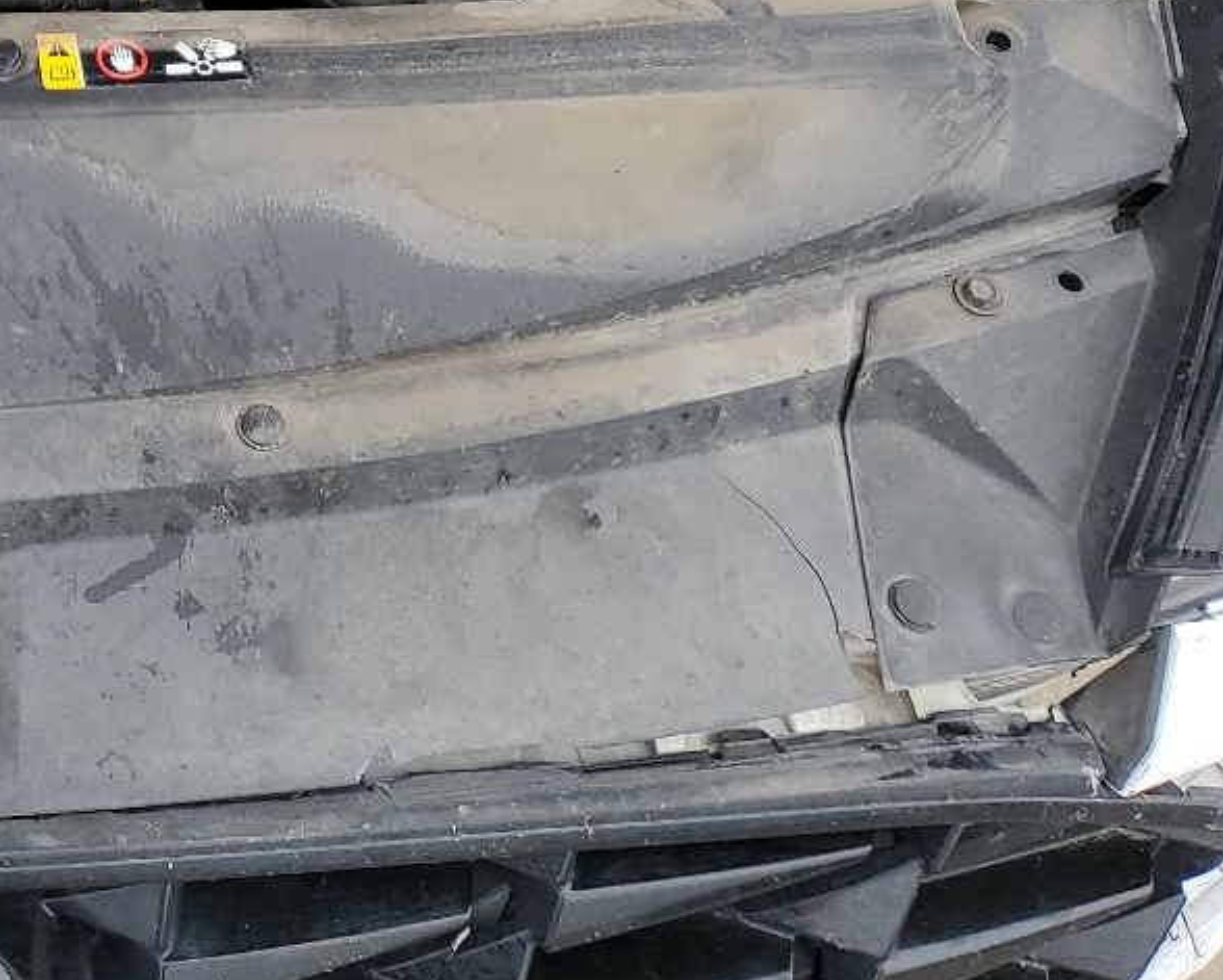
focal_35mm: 69
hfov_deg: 24.8
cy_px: -227
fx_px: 2499
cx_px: -254
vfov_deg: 20.6
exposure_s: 1/370
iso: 50
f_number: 1.5
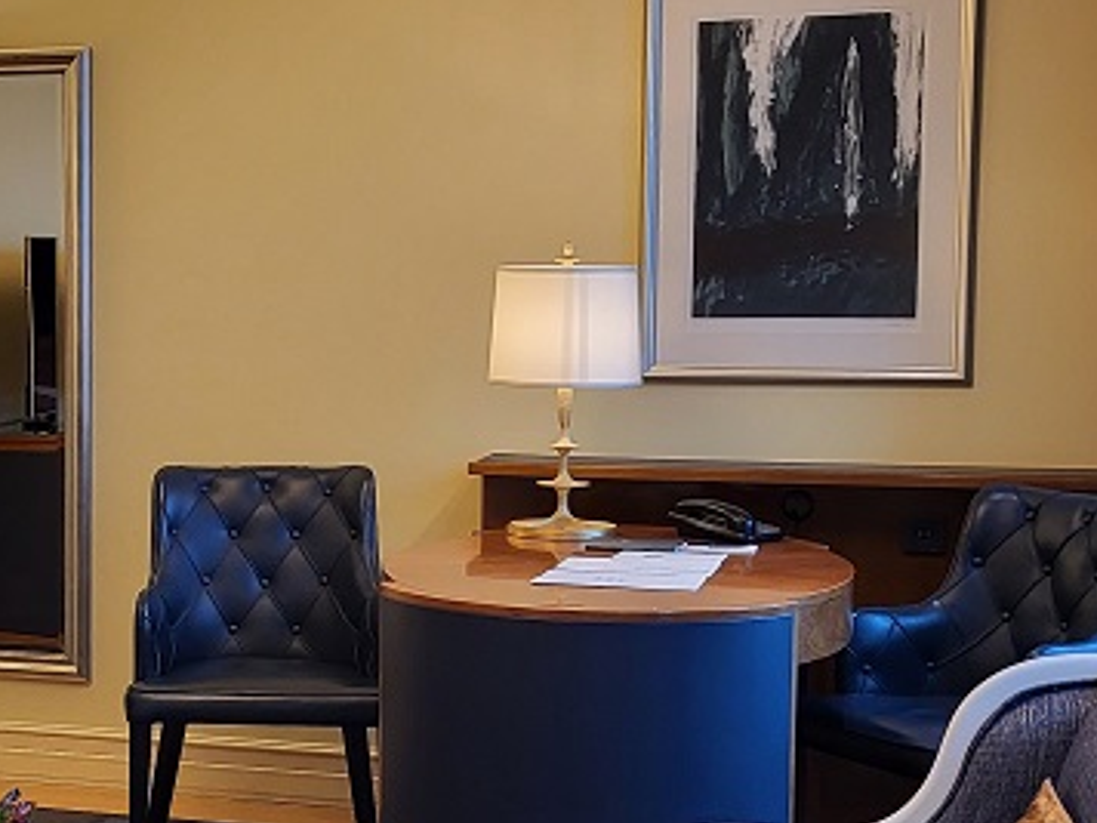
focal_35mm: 73
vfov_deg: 20.2
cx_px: 92
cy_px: 453
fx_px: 2313
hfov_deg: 25.8
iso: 200
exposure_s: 1/50
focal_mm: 5.4
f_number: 1.8
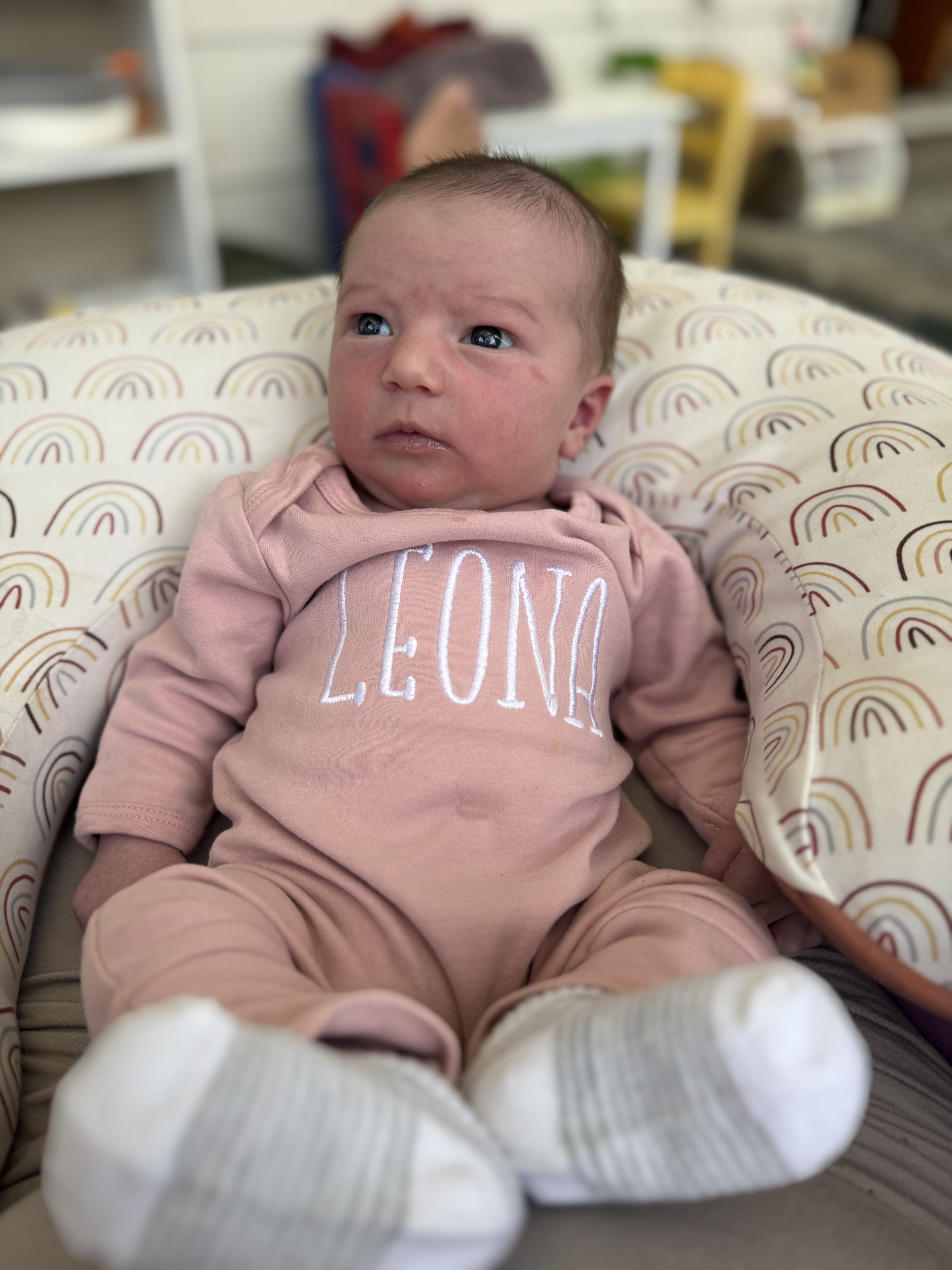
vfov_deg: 71.6
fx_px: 880
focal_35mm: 24
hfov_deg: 56.8
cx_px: 476
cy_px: 635
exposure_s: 1/297
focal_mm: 6.76
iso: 80
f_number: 1.78
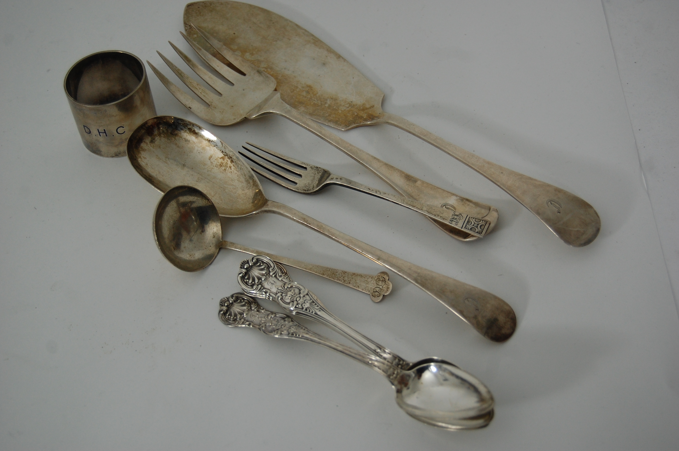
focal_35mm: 57
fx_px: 1074
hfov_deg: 35.1
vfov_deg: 23.7
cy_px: 226
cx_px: 340
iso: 400
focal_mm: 38
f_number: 4.8
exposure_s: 1/80
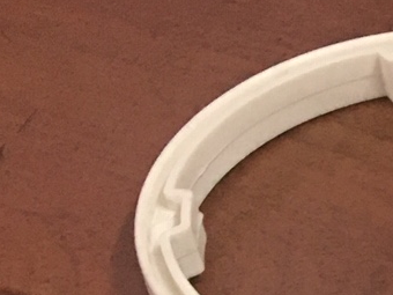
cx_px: 726
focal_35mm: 172
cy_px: 795
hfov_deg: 10.7
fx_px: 1953
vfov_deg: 7.8
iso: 80
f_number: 2.2
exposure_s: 1/10
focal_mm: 4.15
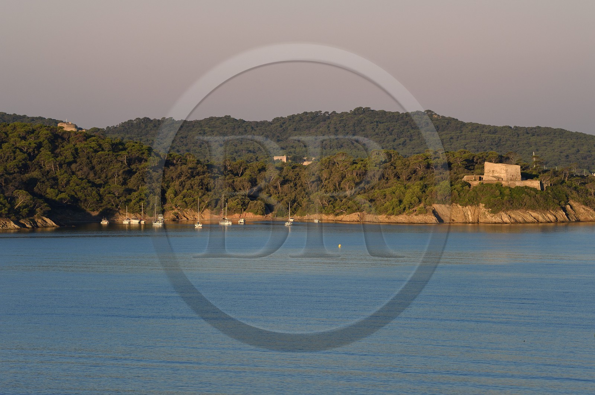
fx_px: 3055
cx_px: 298
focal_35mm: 185
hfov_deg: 11.1
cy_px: 198
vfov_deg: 7.4
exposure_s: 1/250
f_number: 11
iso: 400
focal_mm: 185
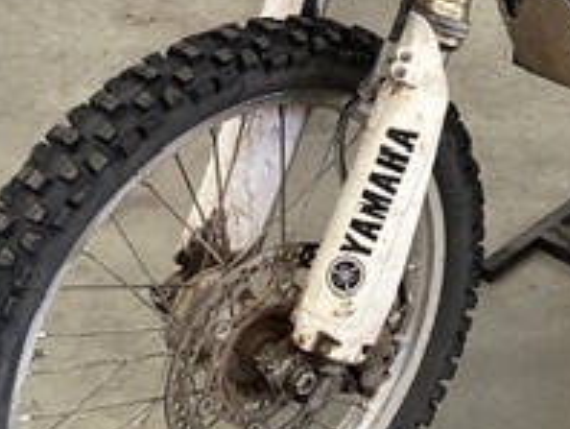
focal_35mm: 100
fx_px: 1649
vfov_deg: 14.6
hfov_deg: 19.3
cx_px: 495
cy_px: -14
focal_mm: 3.3
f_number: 2.4
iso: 80
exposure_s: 1/60
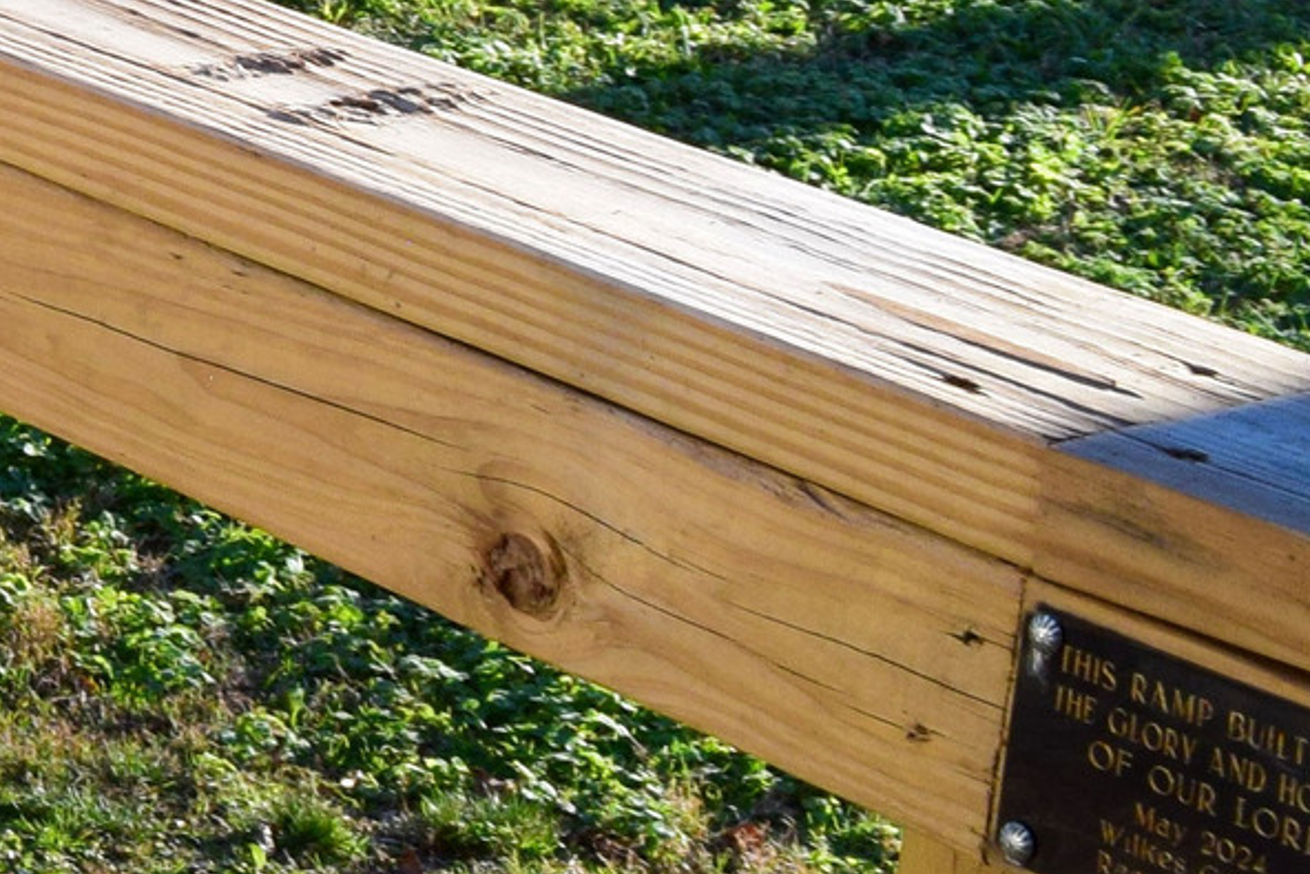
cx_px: -2036
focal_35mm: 140
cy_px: -425
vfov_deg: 9.5
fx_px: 5095
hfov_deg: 11.5
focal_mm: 18
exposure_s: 1/160
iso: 400
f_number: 9
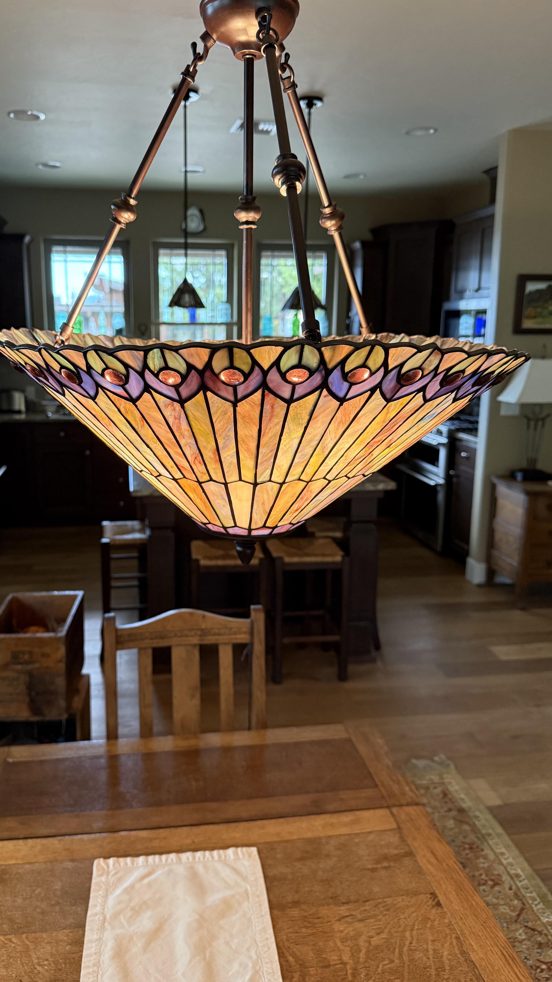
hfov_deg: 42.7
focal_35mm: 27
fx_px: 703
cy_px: 478
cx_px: 225
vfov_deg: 69.8
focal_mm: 6.76
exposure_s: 1/60
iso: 500
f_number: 1.78
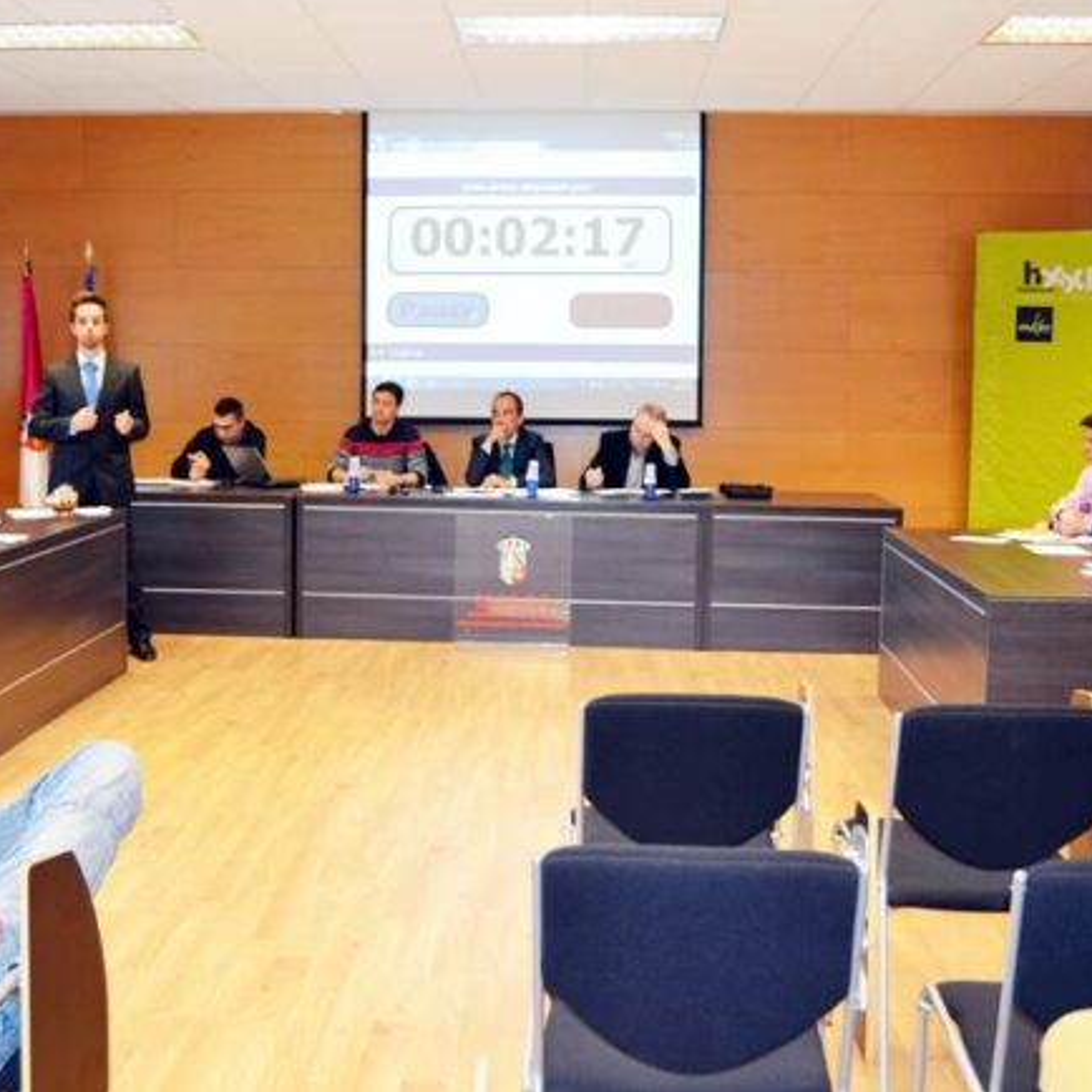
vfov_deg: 39.3
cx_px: 458
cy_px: 457
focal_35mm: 43
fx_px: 1526
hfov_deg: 39.3
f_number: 3.5
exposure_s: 1/60
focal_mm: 19
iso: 640
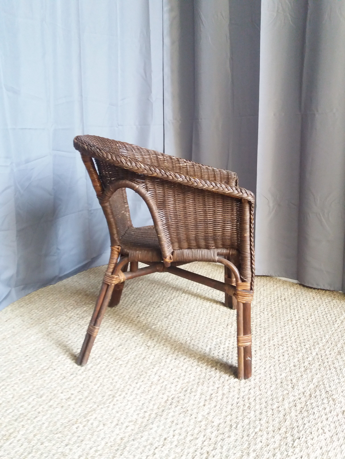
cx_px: 172
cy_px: 230
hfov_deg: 49.7
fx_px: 372
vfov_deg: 63.4
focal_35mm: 28
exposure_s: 1/17
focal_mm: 3.7
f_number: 1.9
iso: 250
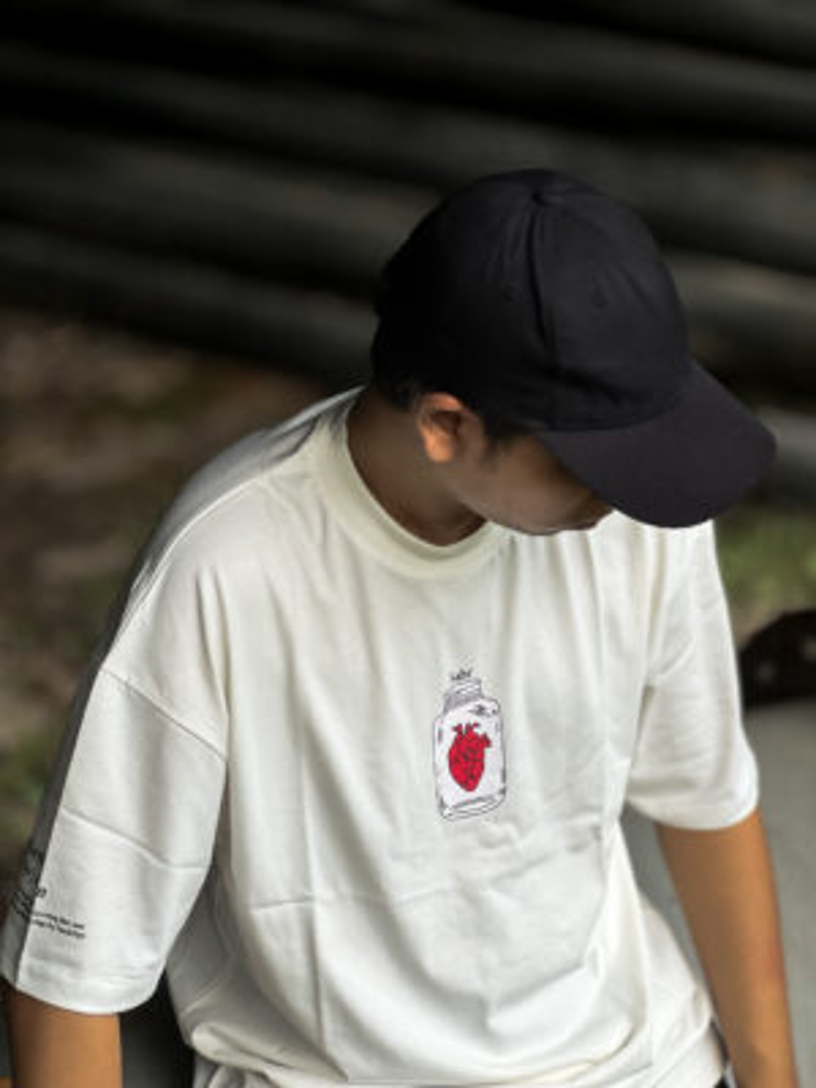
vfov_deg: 25.3
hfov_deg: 19.1
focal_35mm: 77
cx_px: 408
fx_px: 2420
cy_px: 544
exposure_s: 1/120
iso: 20
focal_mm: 9
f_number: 2.8
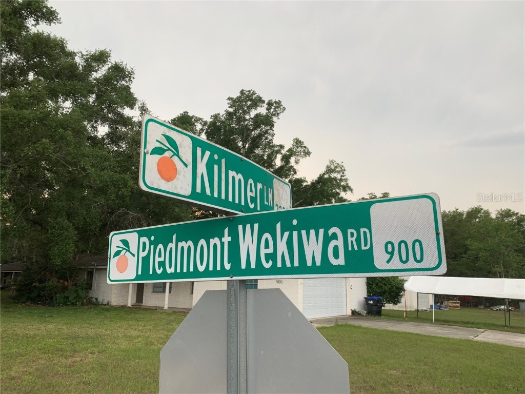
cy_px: 197
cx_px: 262
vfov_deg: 53.1
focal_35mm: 26
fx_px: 394
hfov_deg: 67.3
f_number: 1.8
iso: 25
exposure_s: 1/122
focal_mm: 4.25
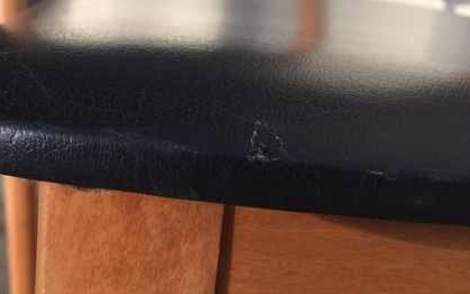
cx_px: 199
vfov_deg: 27.4
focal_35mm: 47
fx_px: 602
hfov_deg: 42.5
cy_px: 160
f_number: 2.2
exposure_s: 1/707
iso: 32
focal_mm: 4.15
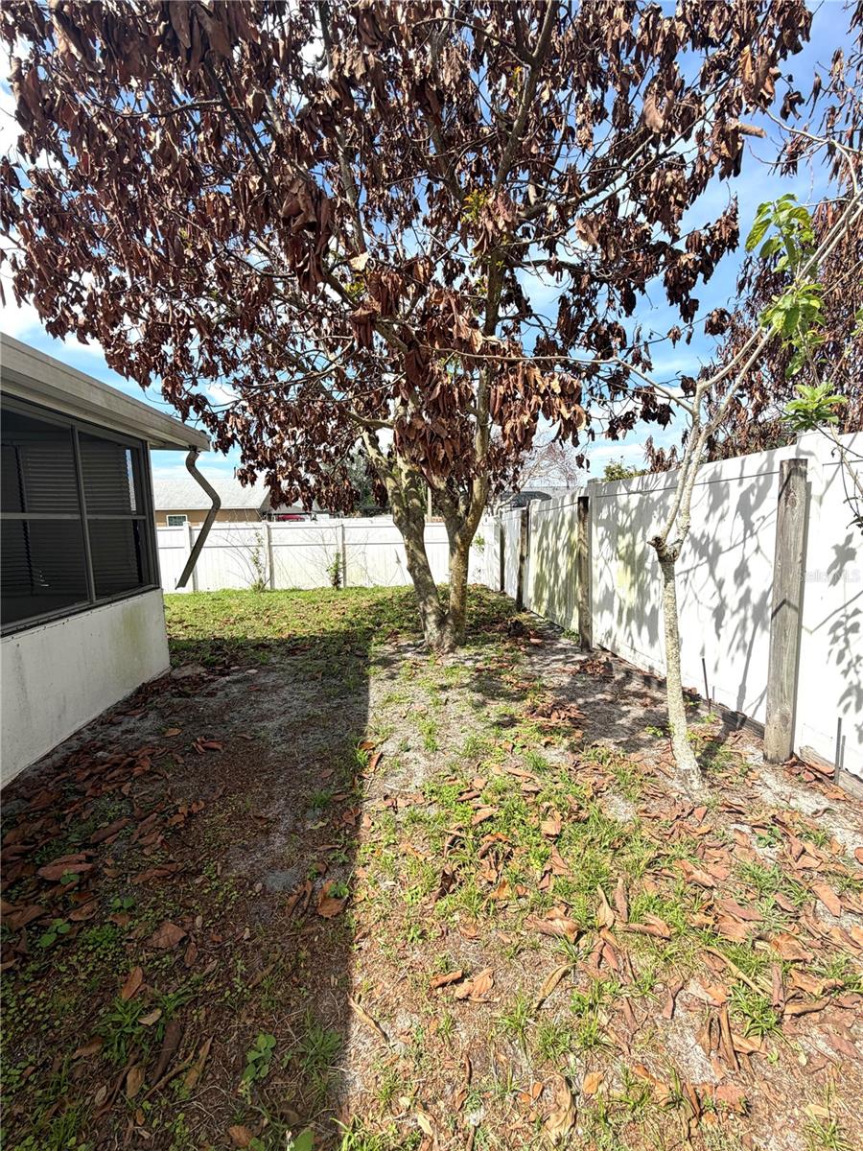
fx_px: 465
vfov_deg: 102.1
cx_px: 432
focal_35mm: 14
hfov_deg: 85.7
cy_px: 576
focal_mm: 2.22
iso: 25
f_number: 2.2
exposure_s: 1/770
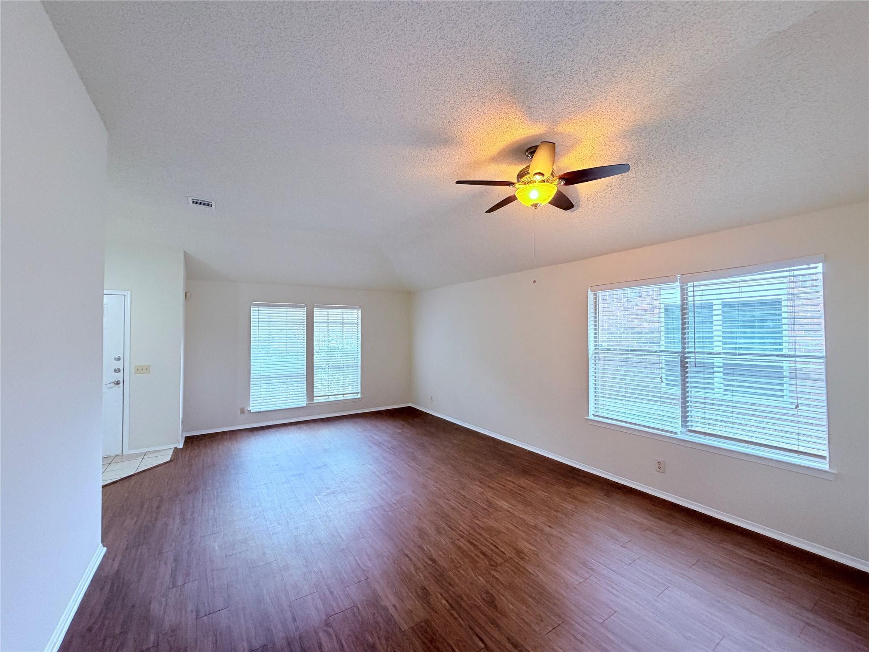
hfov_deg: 102.1
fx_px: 351
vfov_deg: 85.7
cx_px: 434
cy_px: 326
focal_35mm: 14
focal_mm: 2.22
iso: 250
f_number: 2.2
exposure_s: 1/120
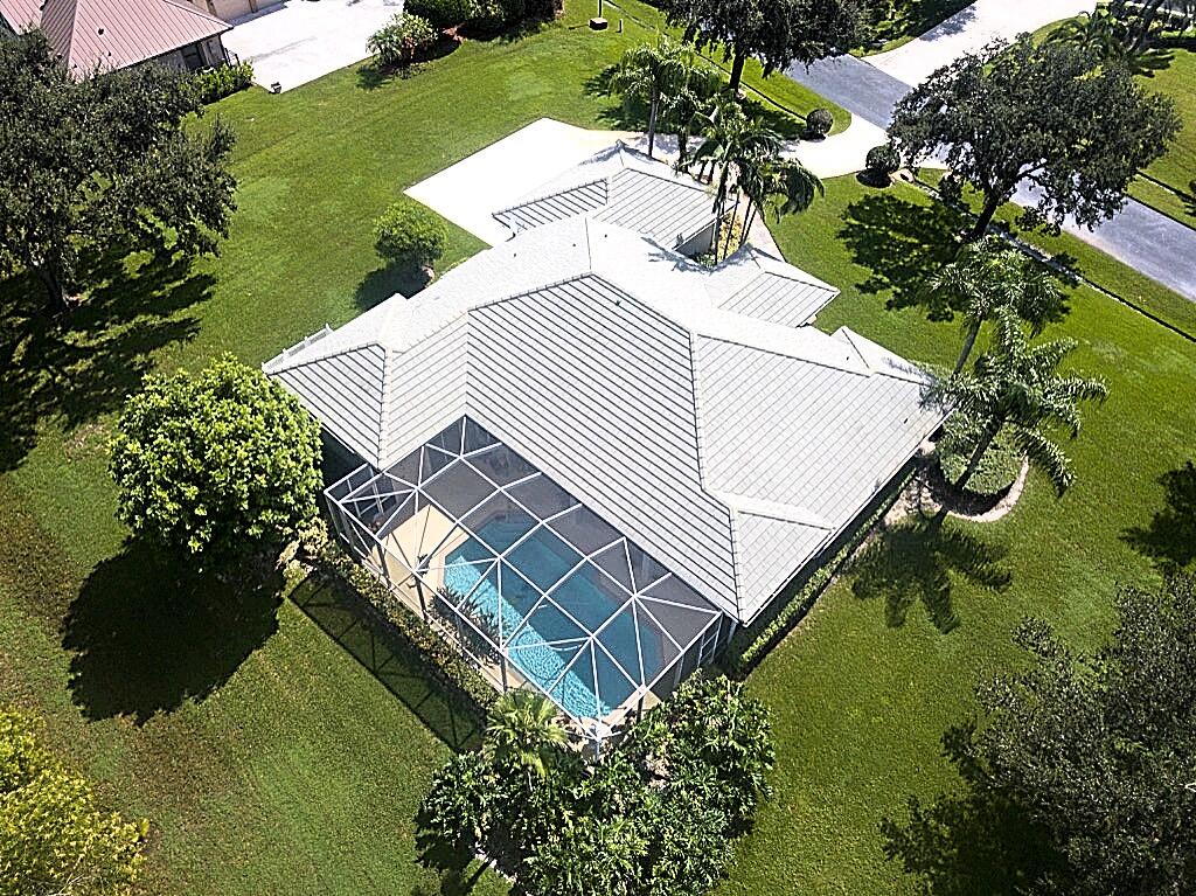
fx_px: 898
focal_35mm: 26
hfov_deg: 67.3
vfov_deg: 53.0
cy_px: 448
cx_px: 598
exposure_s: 1/240
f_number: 2.2
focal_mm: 4.73
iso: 100
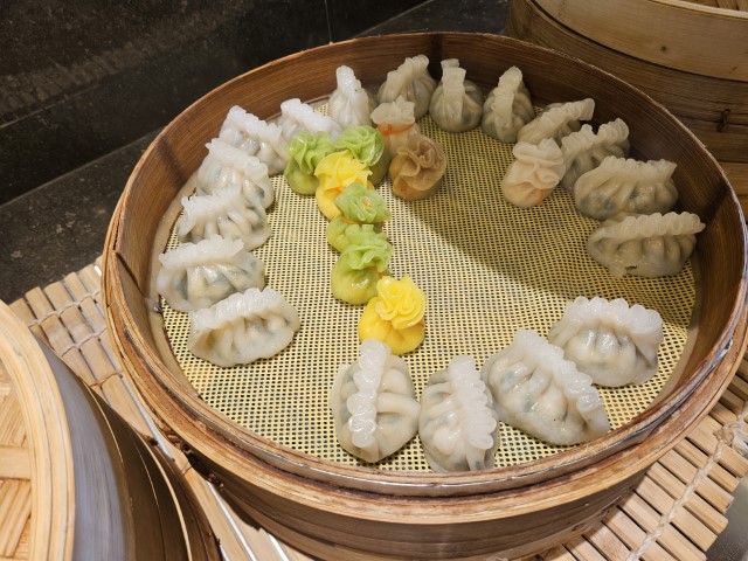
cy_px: 280
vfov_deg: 58.9
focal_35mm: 23
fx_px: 497
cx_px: 374
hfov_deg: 73.9
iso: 125
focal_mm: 5.4
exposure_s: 1/120
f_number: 1.8
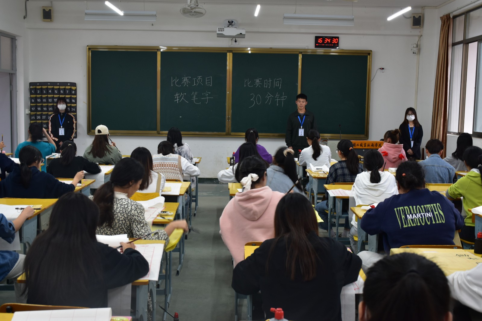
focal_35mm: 45
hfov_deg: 43.6
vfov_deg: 29.9
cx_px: 241
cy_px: 160
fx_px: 602
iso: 450
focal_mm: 30
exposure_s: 1/15
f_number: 6.3
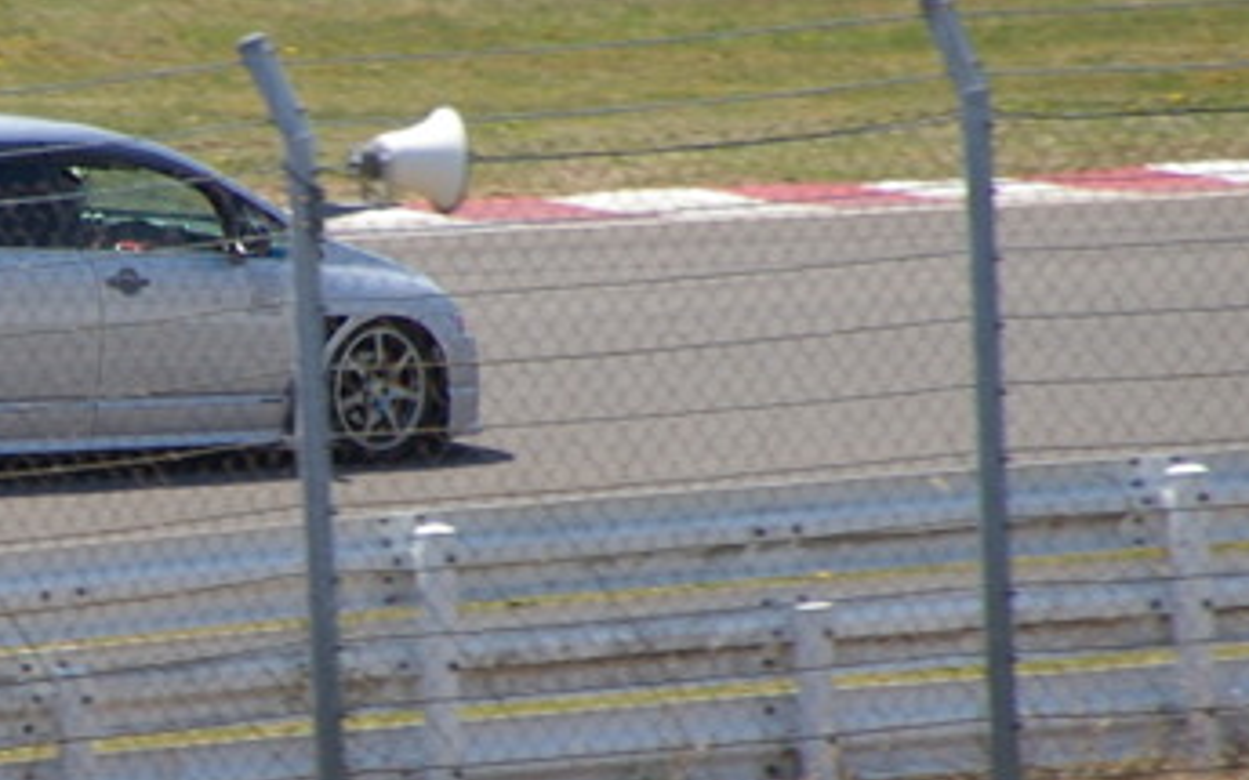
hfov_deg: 1.8
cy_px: 450
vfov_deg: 1.2
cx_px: 76
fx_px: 38703
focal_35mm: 1137
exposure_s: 1/500
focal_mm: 250
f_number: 8
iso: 200
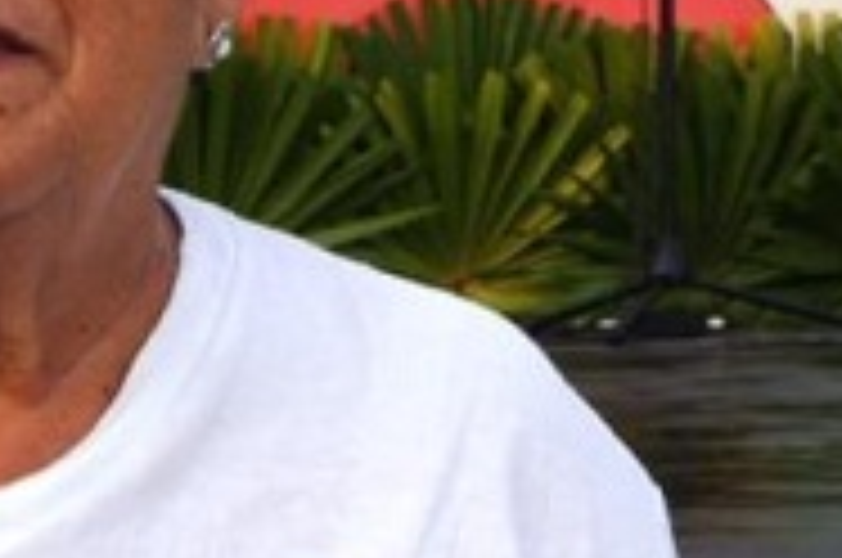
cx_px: 234
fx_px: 4203
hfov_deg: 11.4
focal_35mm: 180
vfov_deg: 7.4
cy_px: -367
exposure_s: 1/60
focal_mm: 30
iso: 100
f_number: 6.3
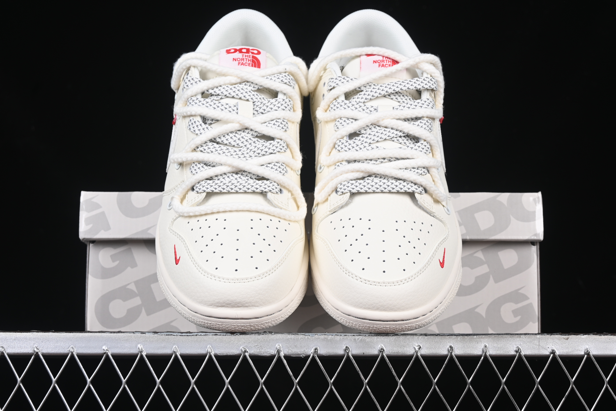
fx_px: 1283
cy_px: 206
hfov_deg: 27.0
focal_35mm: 75
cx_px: 308
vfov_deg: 18.2
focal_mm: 50
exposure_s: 1/80
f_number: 8
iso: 160
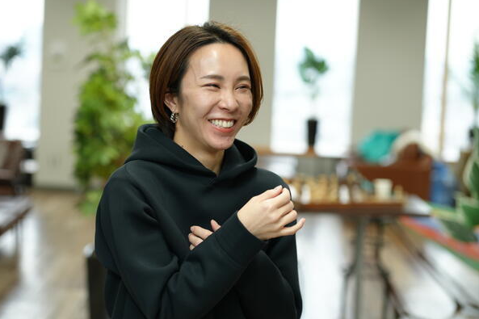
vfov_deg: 15.9
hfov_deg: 23.7
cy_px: 158
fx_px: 1144
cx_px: 237
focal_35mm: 86
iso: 640
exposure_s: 1/125
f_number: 3.2
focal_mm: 85
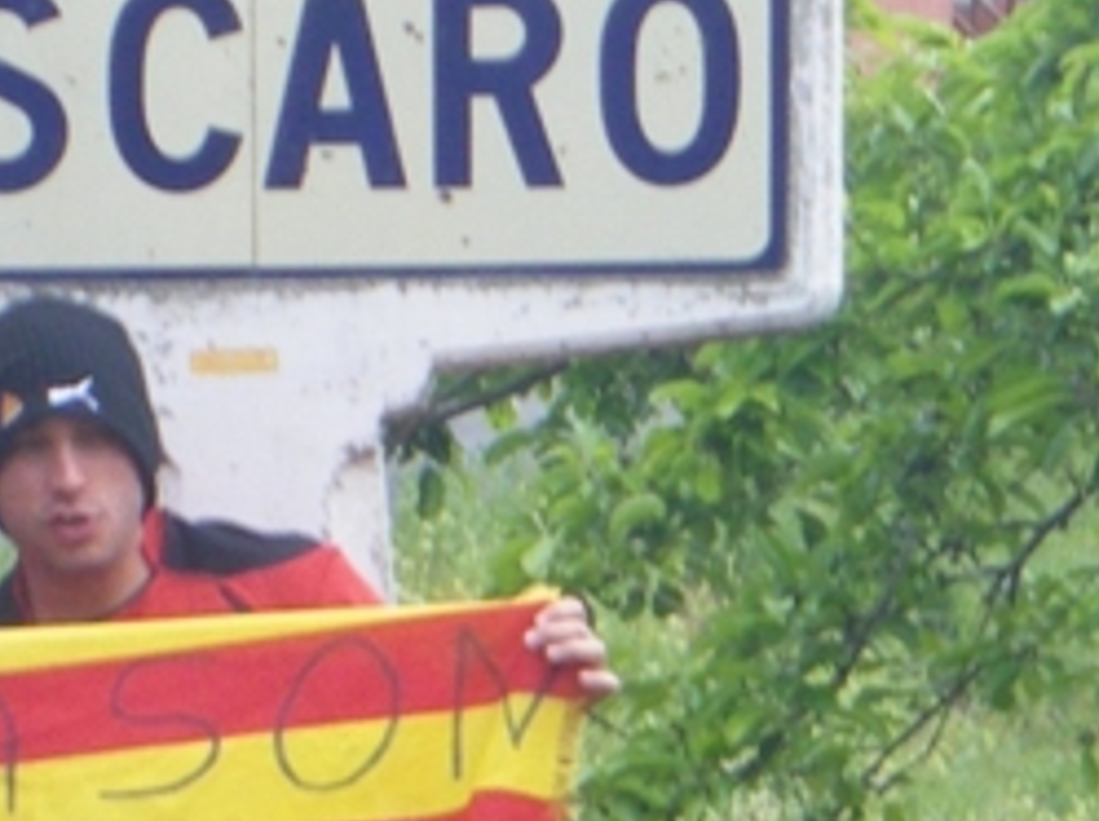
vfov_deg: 7.2
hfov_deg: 9.6
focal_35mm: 206
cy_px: 419
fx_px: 6531
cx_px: 75
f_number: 4.8
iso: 64
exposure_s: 1/80
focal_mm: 14.1
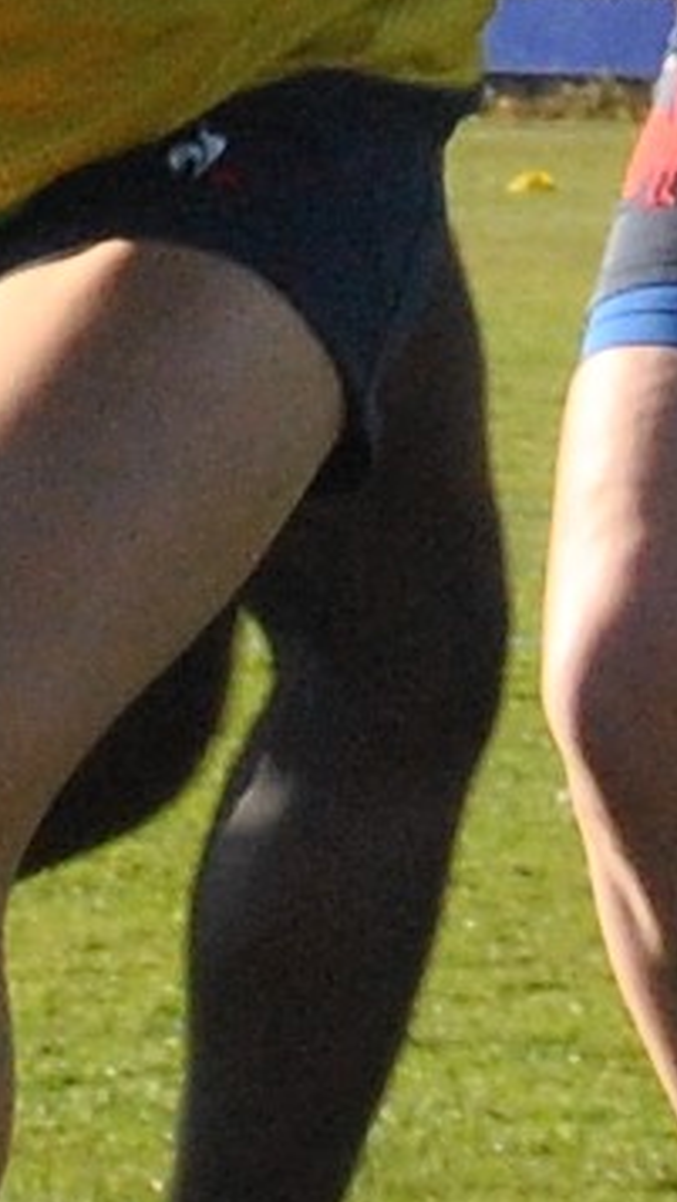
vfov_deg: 2.3
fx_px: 29904
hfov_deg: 1.3
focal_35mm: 938
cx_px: -44
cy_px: -1148
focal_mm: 55
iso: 400
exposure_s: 1/500
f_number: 11
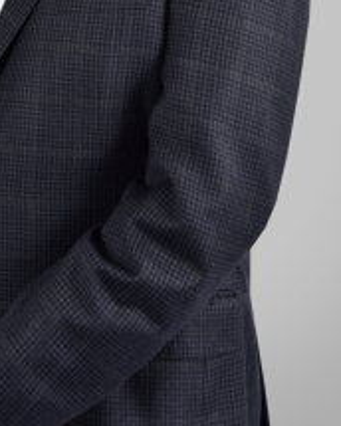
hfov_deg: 17.3
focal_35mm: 88
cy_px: -18
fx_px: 1110
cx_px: 56
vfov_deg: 20.9
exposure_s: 1/125
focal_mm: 42
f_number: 6.3
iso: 250
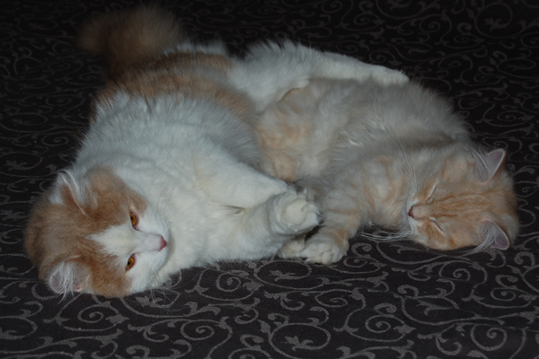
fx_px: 1235
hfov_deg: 24.6
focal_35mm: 82
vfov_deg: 16.6
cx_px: 270
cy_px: 180
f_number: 5.6
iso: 200
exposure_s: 1/125
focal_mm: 55
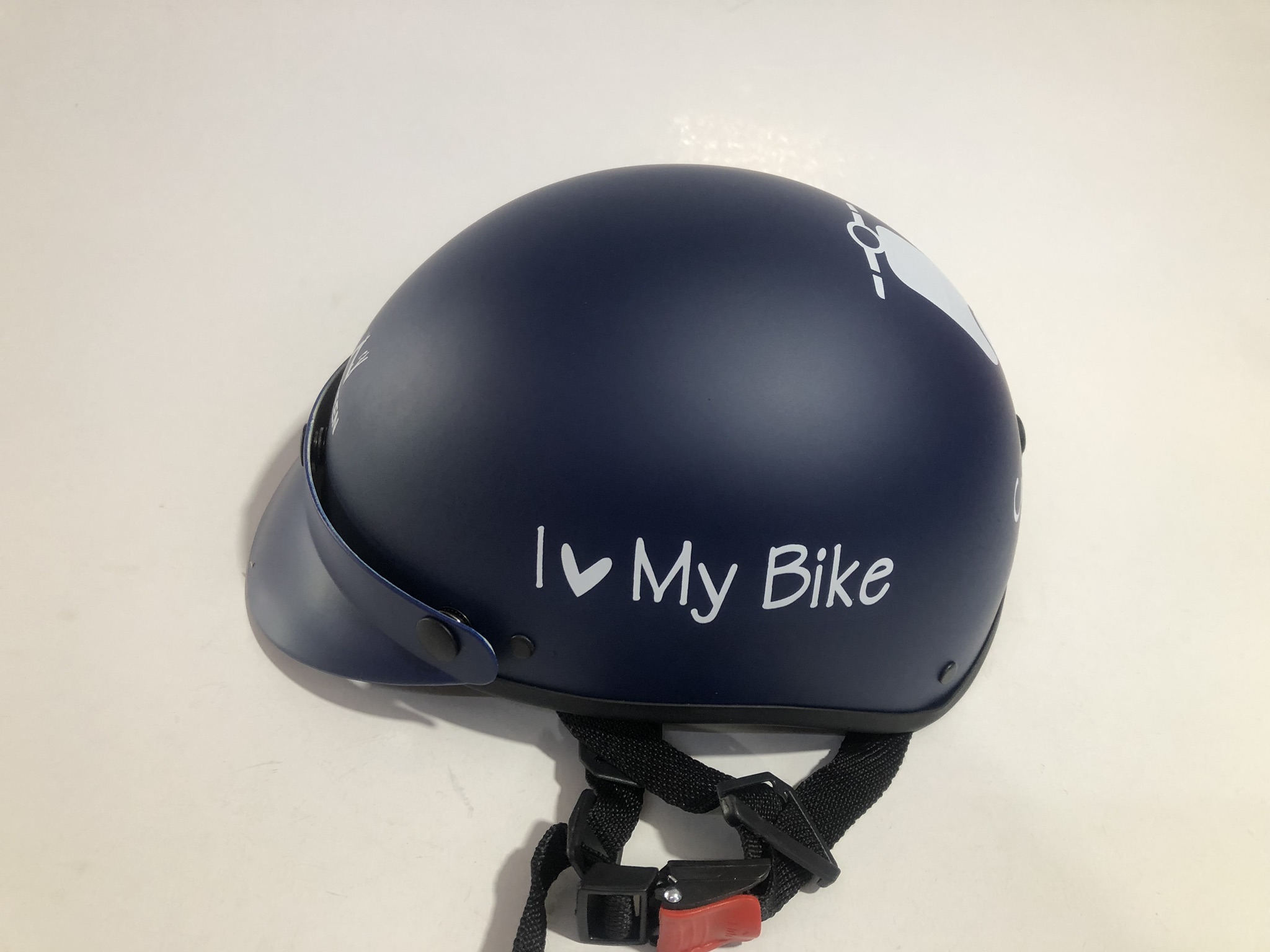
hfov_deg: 63.4
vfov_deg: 49.7
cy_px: 476
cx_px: 635
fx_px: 1027
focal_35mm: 28
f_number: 1.8
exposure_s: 1/17
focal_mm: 3.99
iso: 40
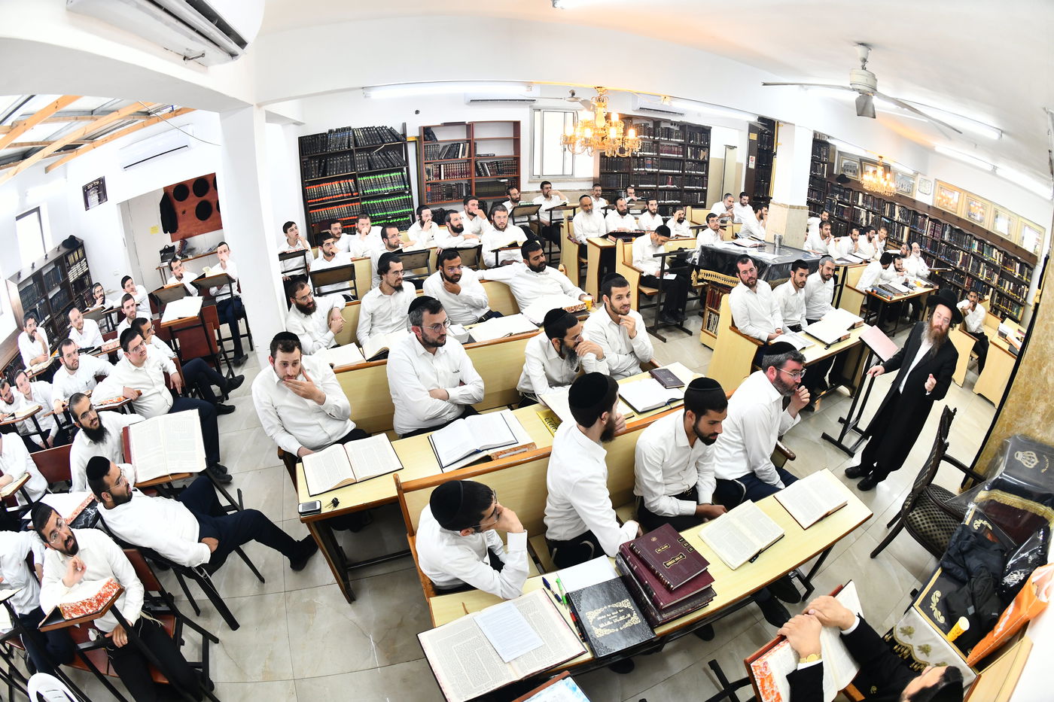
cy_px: 351
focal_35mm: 16
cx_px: 527
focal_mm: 16
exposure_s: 1/200
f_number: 5.6
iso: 1250
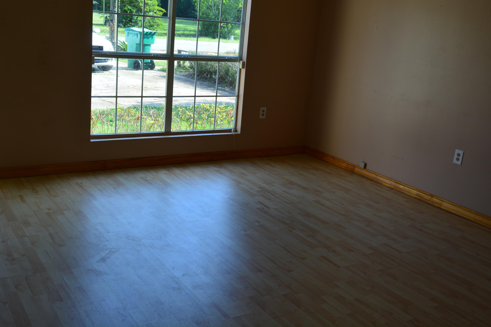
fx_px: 532
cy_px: 164
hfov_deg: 49.6
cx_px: 246
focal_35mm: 39
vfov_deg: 34.2
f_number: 10
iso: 320
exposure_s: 1/60
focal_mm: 26
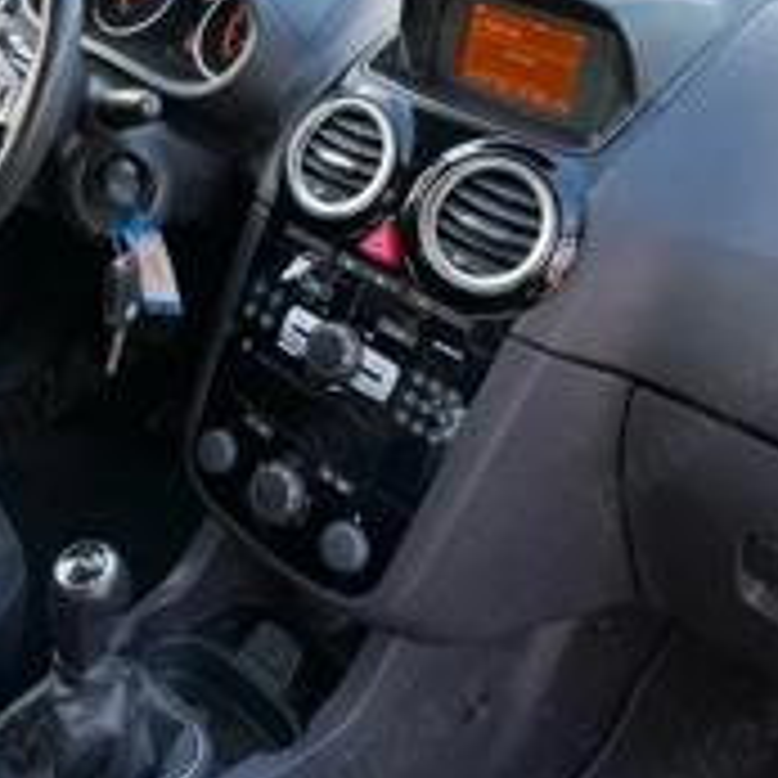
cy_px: 112
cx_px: 121
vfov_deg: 33.3
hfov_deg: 33.4
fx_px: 1246
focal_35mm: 49
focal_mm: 6.86
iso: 80
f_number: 1.78
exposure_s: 1/121
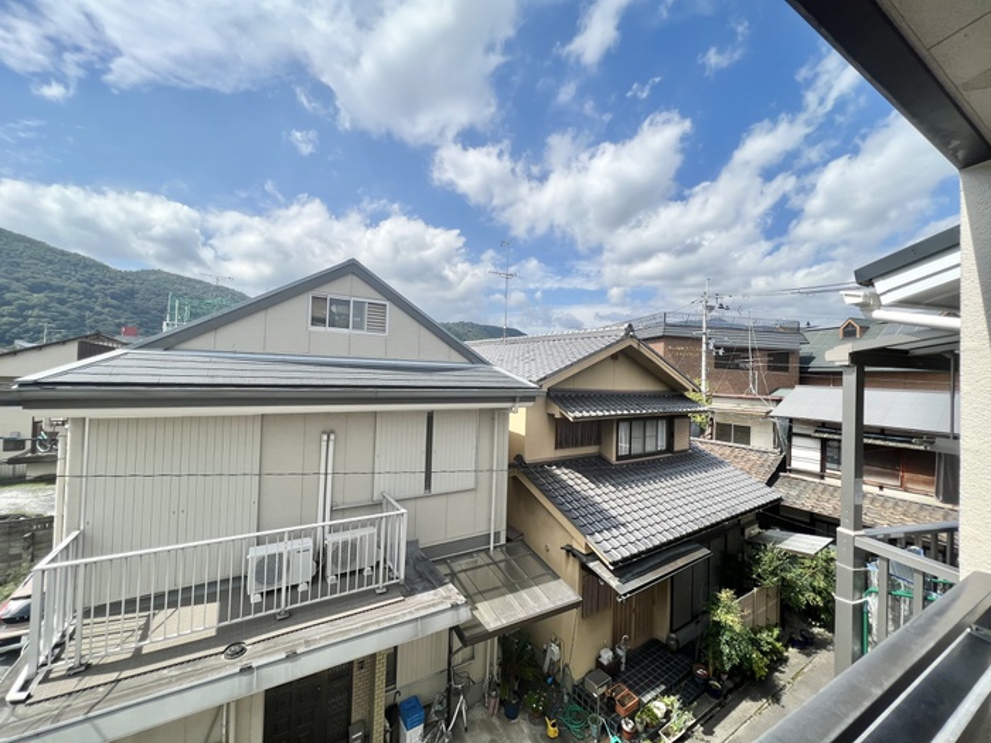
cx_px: 496
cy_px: 372
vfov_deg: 89.9
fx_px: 372
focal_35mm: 13
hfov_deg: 106.2
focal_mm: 1.57
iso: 32
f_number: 1.8
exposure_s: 1/2053
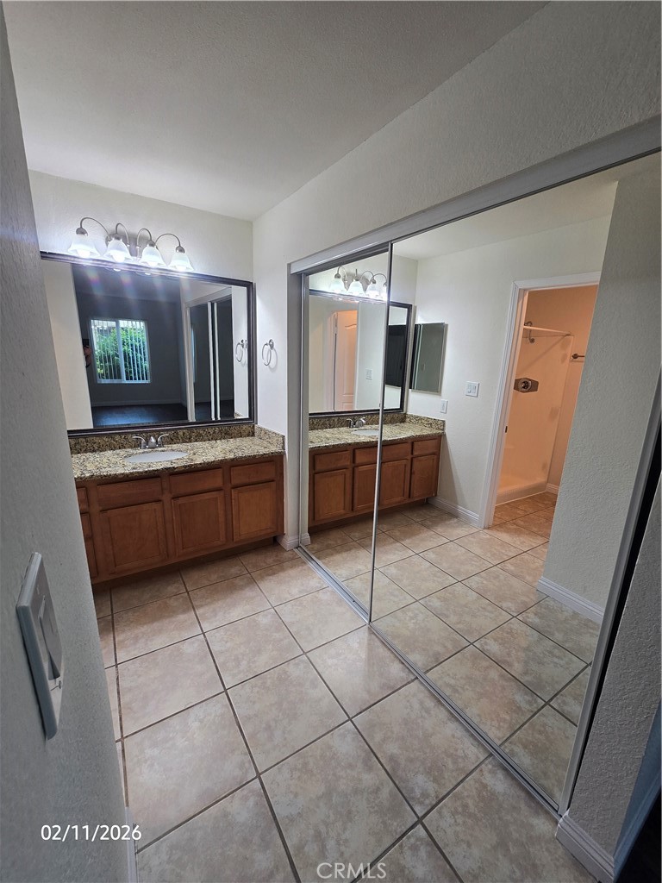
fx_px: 331
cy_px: 442
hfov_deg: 89.9
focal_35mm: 13
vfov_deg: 106.2
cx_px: 331
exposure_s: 1/60
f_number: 2.2
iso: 80
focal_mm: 2.2
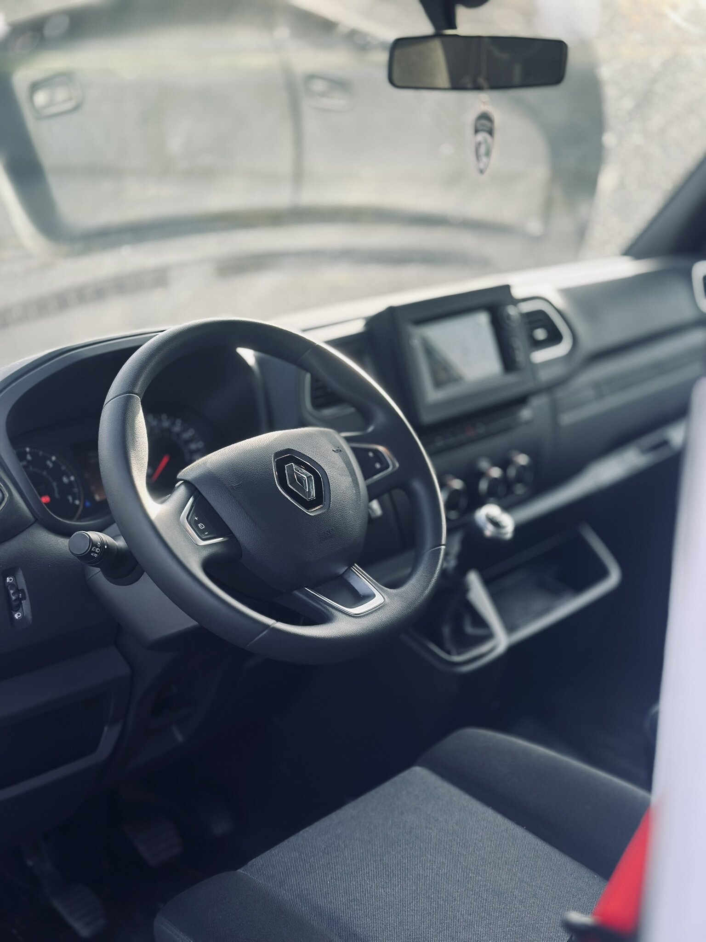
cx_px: 353
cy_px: 471
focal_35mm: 48
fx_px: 1305
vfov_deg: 39.7
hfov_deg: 30.3
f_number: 1.78
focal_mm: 6.86
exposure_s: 1/349
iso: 80
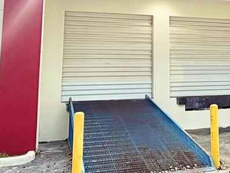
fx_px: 372
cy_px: 21
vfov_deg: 25.4
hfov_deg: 32.1
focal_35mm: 56
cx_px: 222
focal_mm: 2.22
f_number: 2.2
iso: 32
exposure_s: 1/914
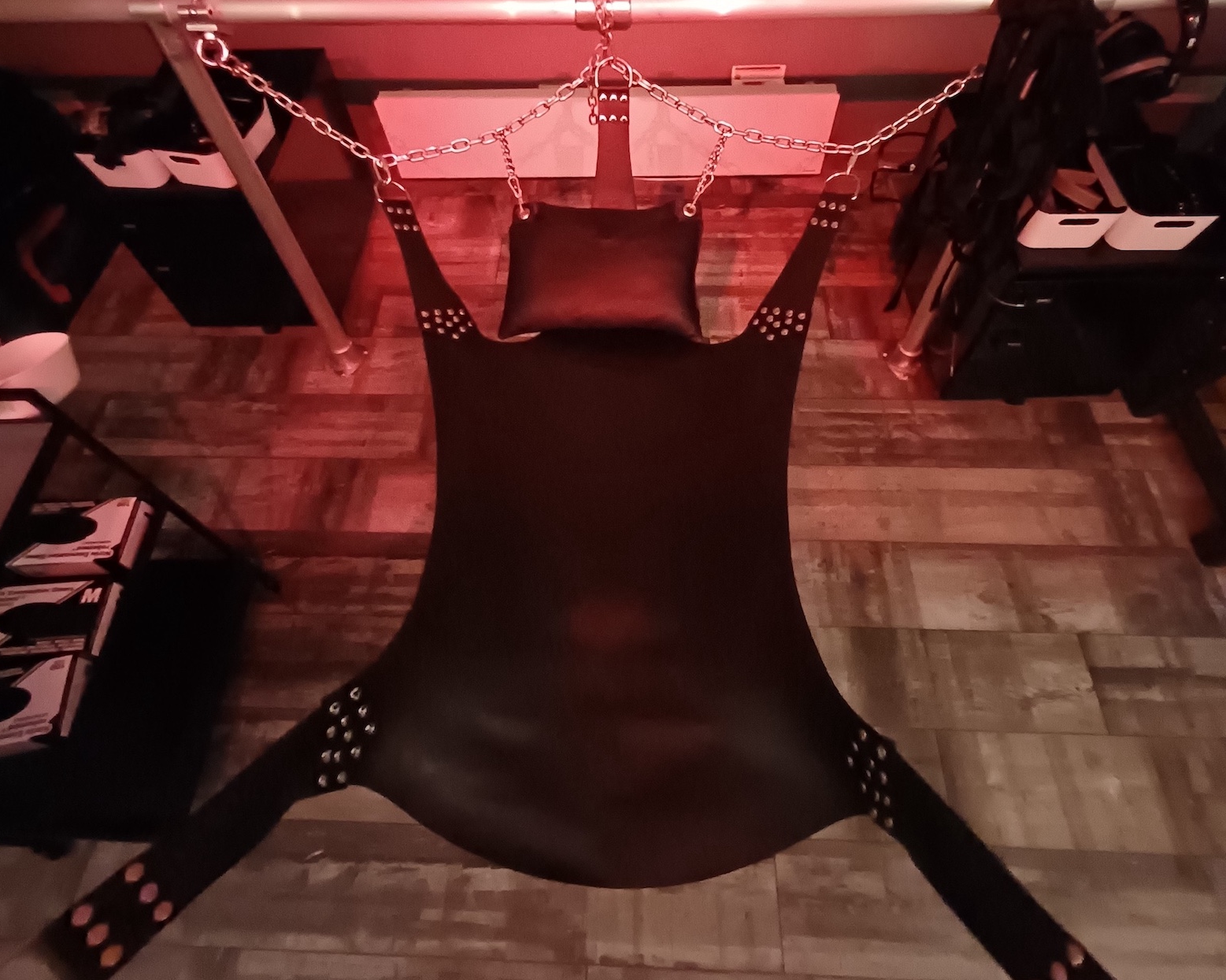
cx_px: 609
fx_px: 762
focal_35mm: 21
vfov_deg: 64.2
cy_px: 344
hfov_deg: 77.6
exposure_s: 1/7.14
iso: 1250
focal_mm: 1.64
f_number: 2.2
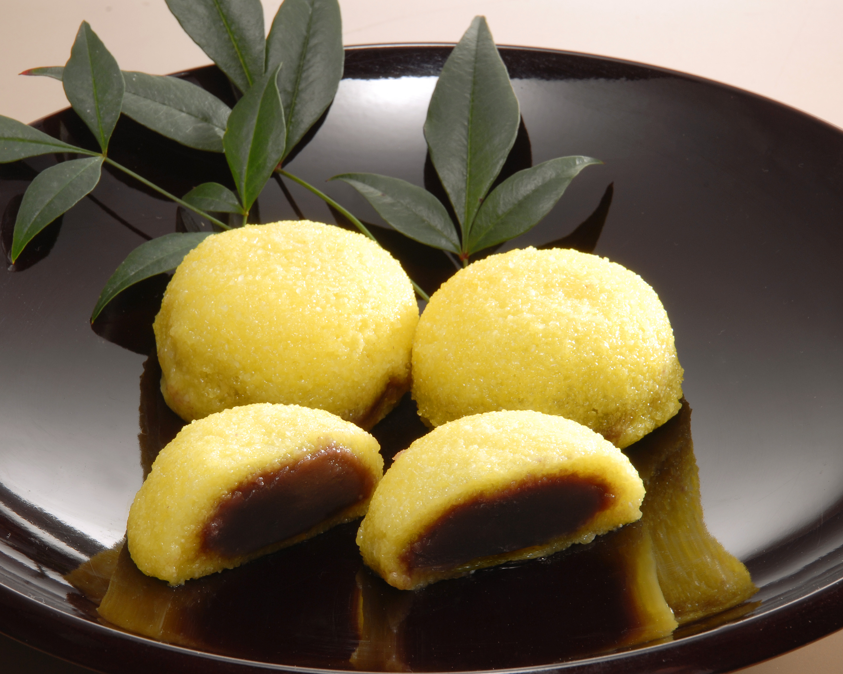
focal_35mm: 338
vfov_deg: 4.6
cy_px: 336
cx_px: 393
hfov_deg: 5.7
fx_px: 8434
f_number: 20
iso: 100
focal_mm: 200
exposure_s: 1/125
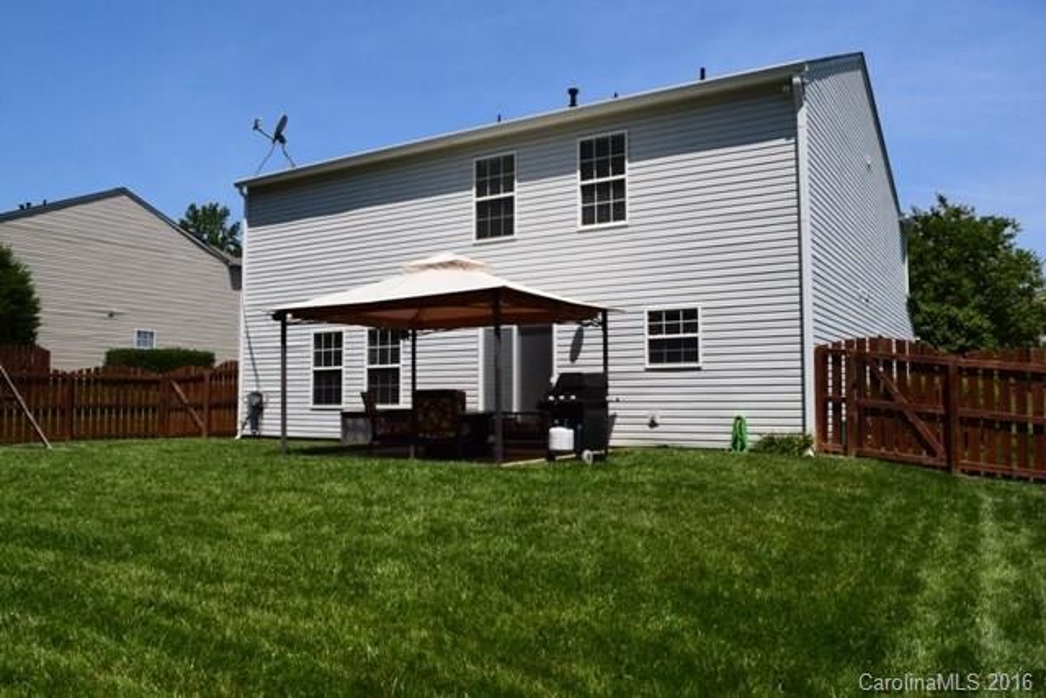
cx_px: 523
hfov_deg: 67.4
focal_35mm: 27
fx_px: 785
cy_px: 349
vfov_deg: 48.0
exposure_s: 1/500
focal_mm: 18
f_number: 11
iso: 220
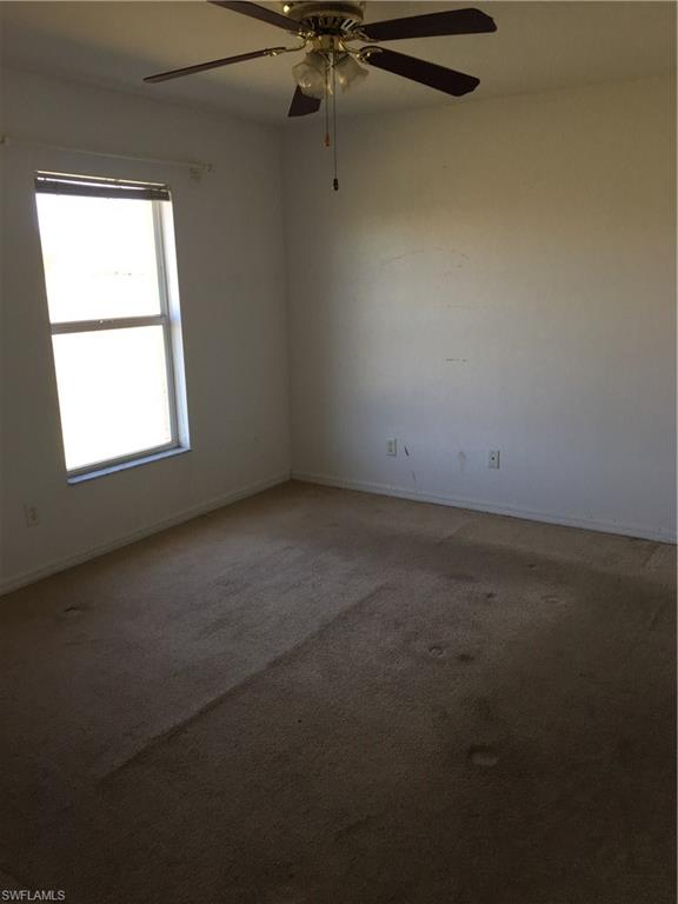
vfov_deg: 61.7
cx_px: 339
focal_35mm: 29
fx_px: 757
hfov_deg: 48.2
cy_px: 452
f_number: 2.2
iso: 40
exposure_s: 1/120
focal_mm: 4.15
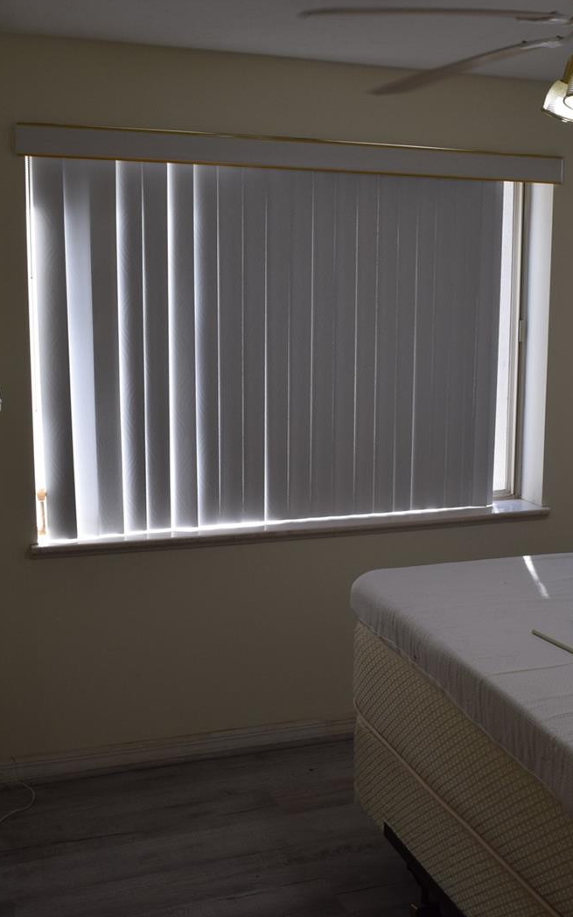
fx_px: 1049
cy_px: 458
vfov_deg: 47.2
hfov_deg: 30.4
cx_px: 374
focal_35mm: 42
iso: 400
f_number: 6.3
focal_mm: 18
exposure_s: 1/160
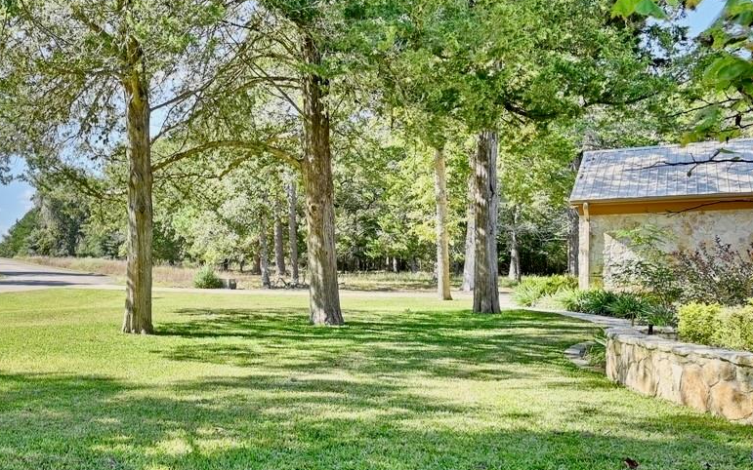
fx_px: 759
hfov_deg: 49.6
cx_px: 149
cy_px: 291
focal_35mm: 37
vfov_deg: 34.3
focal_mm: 14
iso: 100
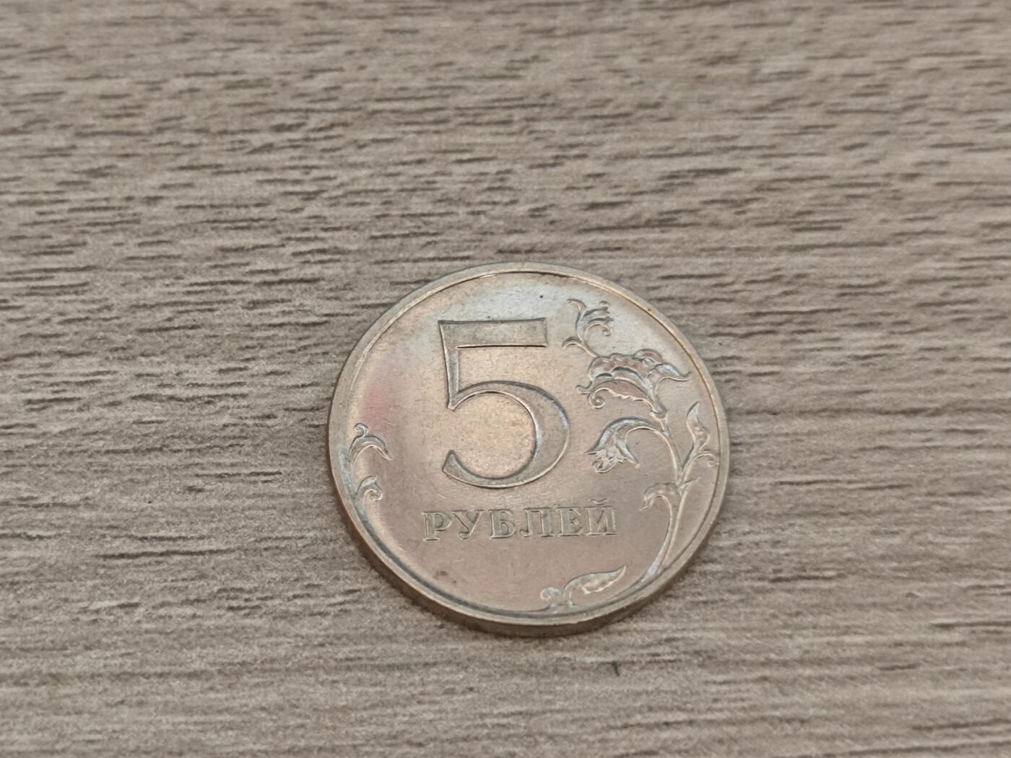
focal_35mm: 75
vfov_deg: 19.6
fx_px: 2190
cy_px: 379
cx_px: 506
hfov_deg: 26.0
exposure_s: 1/47.6
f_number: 1.9
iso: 640
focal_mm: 8.7
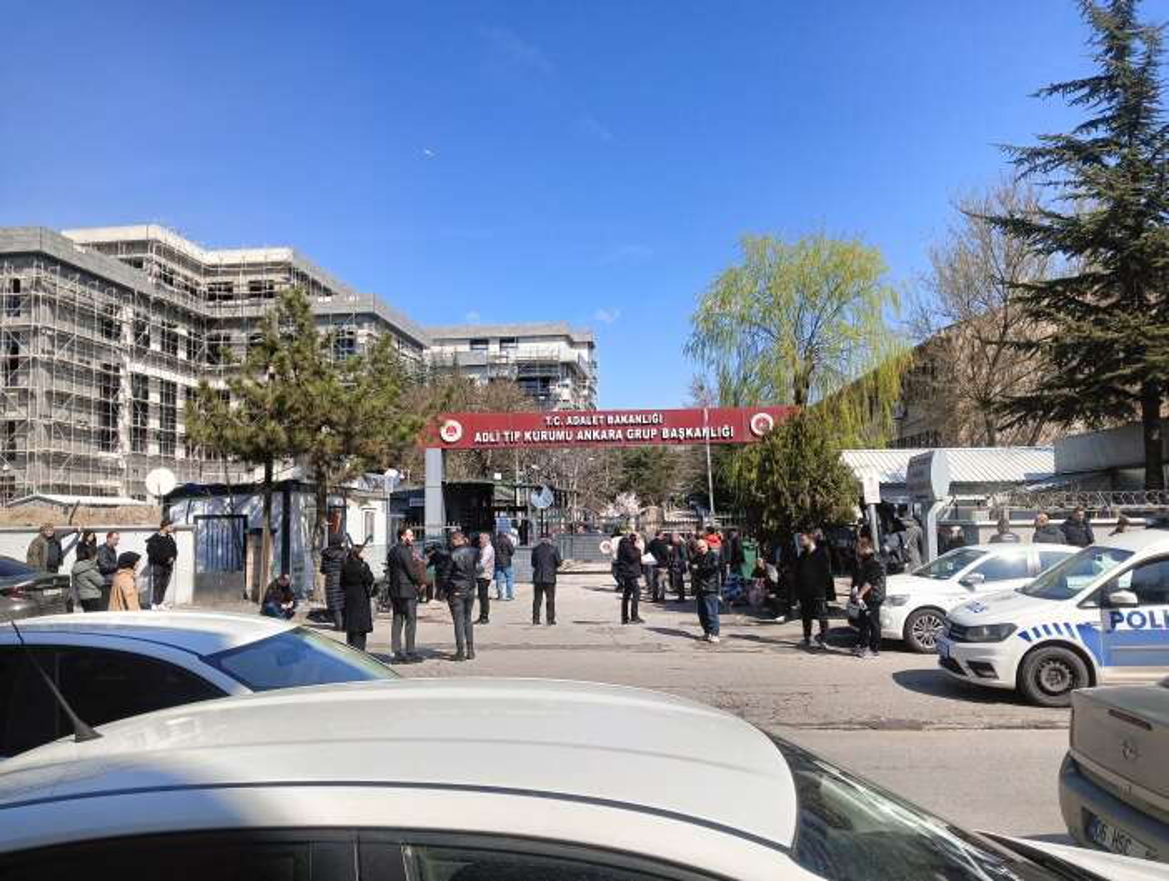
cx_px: 584
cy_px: 440
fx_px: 913
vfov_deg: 51.5
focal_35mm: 27
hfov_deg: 65.2
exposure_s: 1/808
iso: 64
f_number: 1.8
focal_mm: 4.05
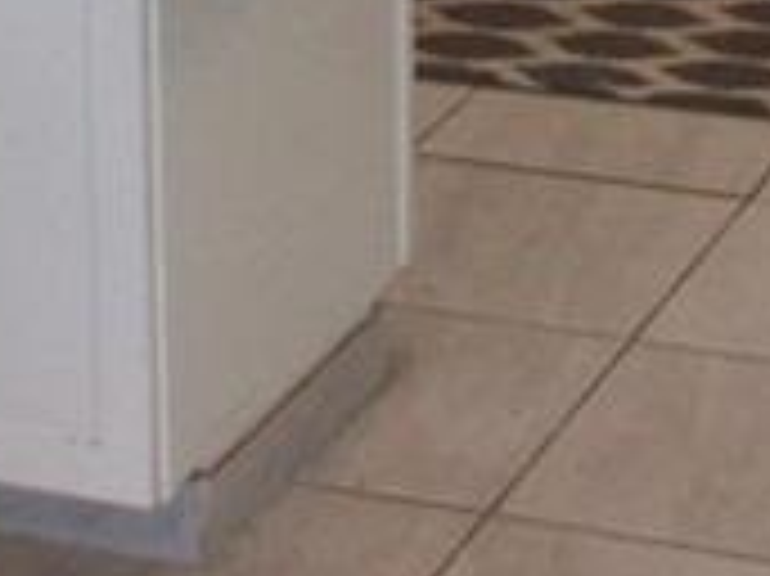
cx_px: 725
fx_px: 3534
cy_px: -508
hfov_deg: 12.3
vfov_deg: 8.9
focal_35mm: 159
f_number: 2.8
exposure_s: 1/60
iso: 160
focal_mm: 5.7
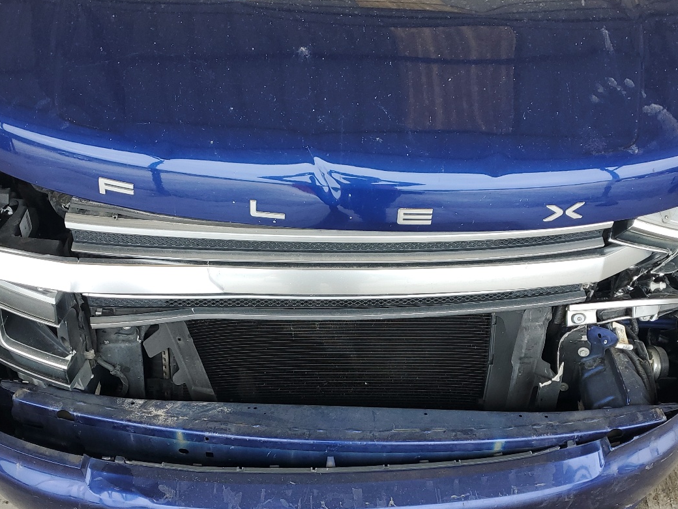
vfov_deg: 35.8
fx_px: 783
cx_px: 342
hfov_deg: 46.8
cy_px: 312
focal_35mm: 40
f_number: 1.5
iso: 50
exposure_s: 1/286
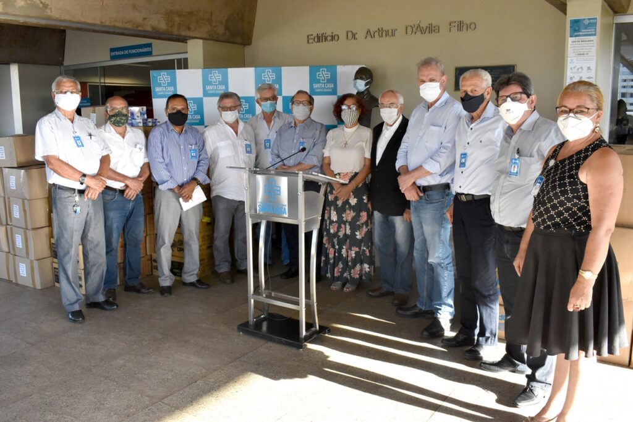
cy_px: 211
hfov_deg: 59.5
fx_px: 554
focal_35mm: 32
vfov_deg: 41.7
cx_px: 316
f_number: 9
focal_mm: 21
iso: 1600
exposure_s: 1/320
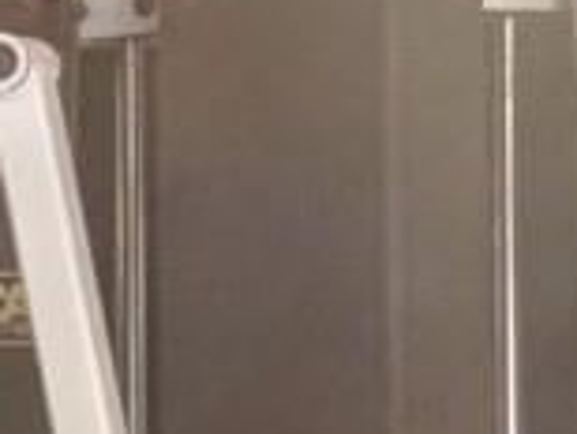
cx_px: -749
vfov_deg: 7.2
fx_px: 3439
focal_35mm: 206
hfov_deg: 8.8
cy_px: 307
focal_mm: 3.3
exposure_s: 1/30
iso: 100
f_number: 2.4
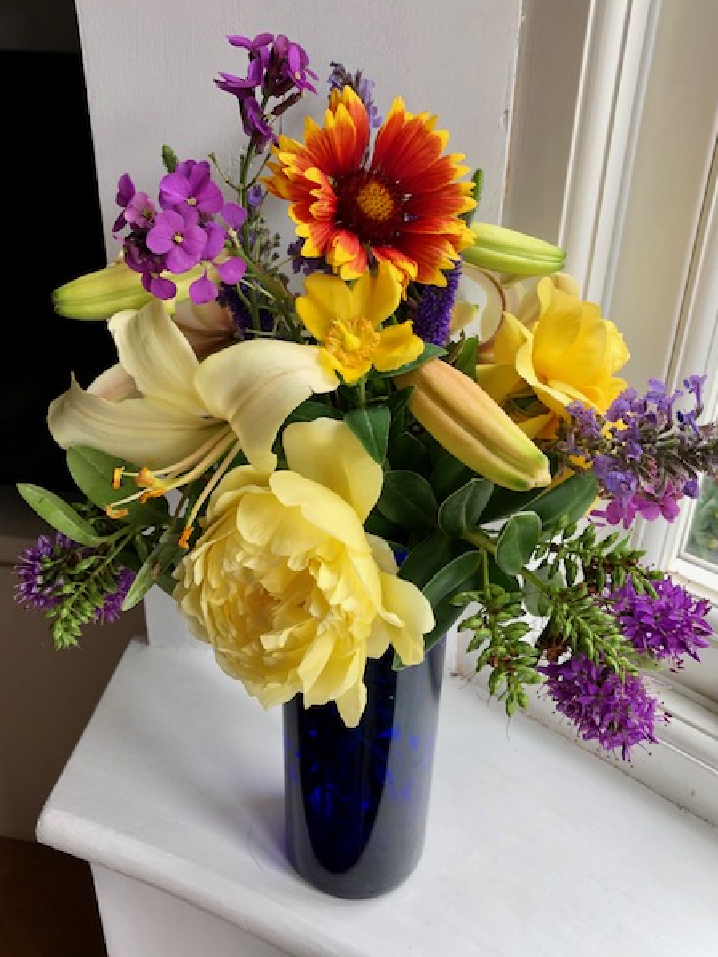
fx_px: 829
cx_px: 369
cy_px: 446
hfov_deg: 46.8
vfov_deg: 59.9
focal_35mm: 30
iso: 64
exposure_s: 1/120
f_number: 1.8
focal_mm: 3.99
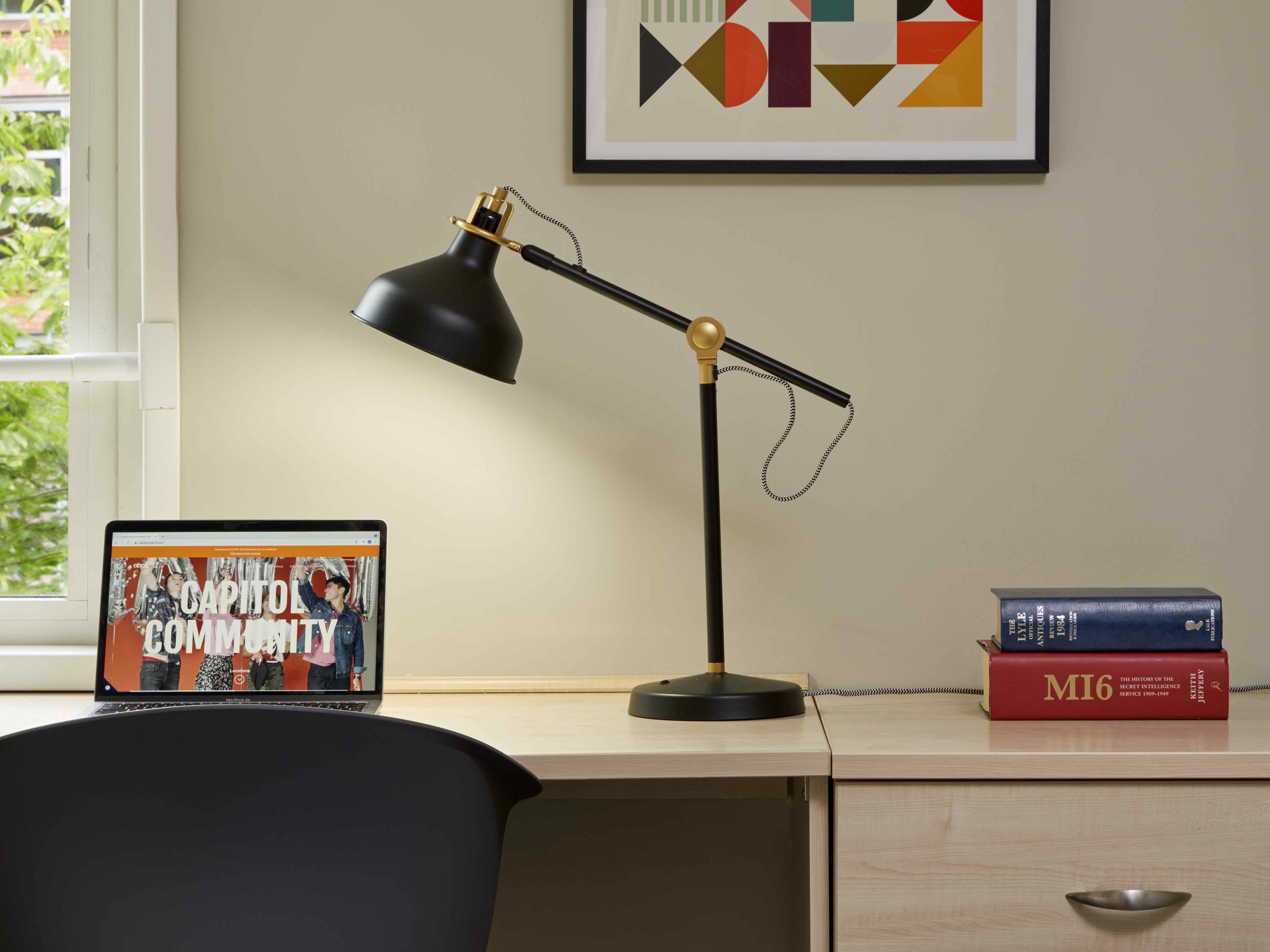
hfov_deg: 20.7
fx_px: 3485
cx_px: 633
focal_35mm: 95
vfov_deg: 15.6
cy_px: 397
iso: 50
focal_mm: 50
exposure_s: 1/3
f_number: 10
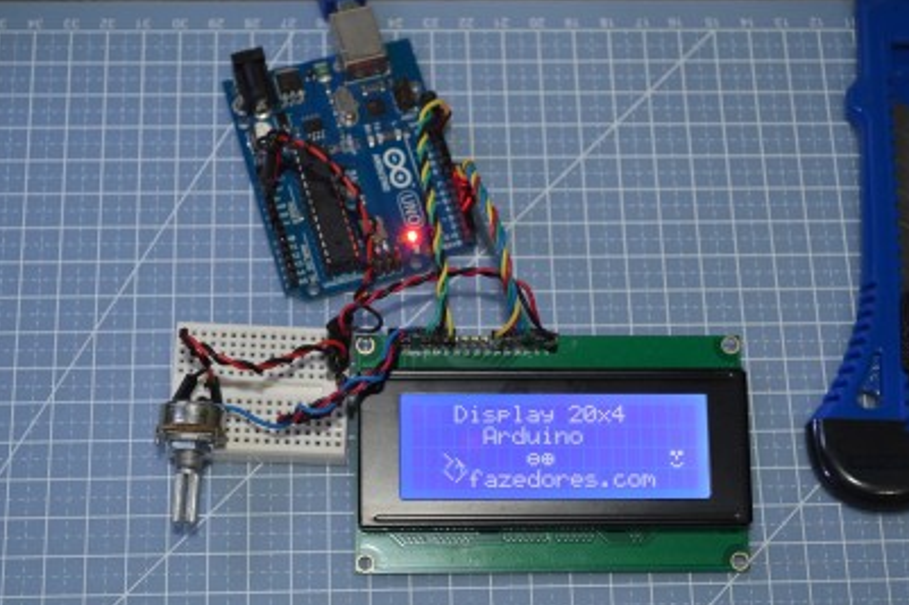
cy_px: 334
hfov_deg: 27.4
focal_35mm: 74
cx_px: 447
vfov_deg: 18.4
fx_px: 1868
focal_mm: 44
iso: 400
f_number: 5.3
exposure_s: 1/20
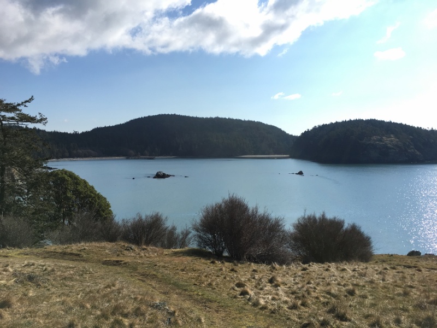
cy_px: 164
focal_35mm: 29
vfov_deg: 48.2
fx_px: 366
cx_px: 218
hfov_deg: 61.7
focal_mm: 4.15
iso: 25
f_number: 2.2
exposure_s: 1/1789
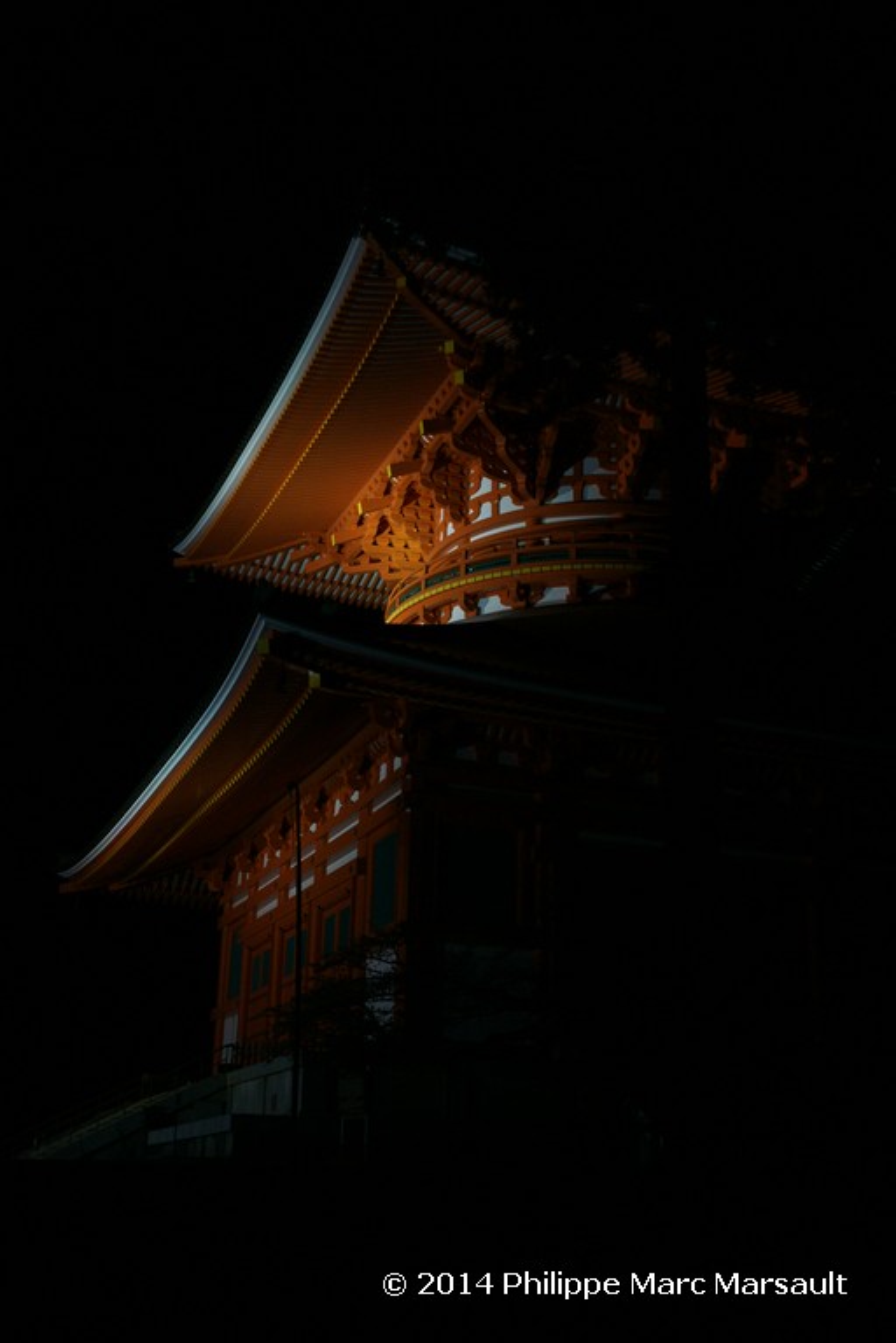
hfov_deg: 33.4
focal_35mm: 40
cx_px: 448
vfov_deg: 48.5
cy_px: 672
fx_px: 1493
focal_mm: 40
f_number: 4
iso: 800
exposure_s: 1/60
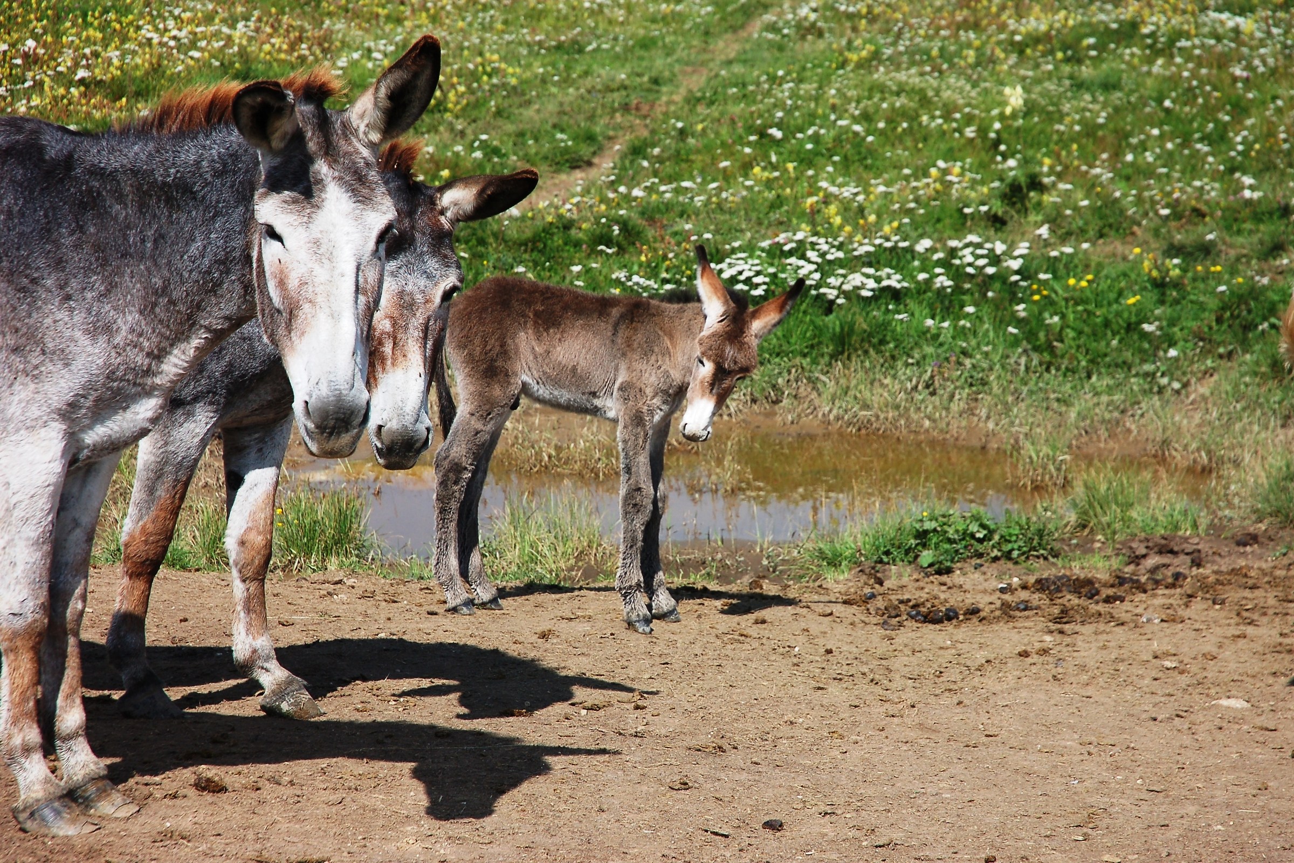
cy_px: 432
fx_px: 3774
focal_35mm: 105
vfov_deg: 13.0
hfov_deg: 19.5
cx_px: 647
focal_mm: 70
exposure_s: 1/640
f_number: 6.3
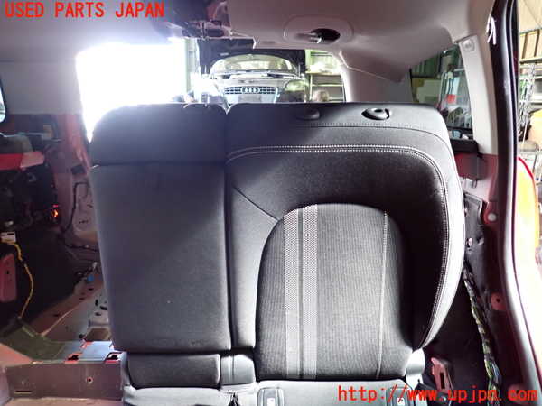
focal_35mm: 25
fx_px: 391
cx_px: 271
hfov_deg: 69.4
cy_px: 203
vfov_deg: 54.9
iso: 400
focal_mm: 4.5
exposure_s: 1/30
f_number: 2
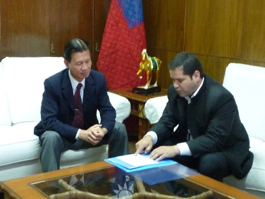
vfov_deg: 24.8
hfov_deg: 32.7
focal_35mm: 59
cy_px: 100
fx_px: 452
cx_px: 132
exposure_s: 1/10
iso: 400
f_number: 3.3
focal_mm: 5.3
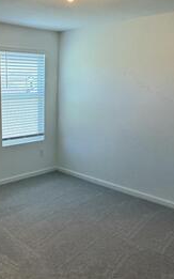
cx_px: 28
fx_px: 296
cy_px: 142
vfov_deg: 50.4
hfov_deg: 31.6
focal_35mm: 39
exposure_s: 1/133
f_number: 1.78
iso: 100
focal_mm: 6.76
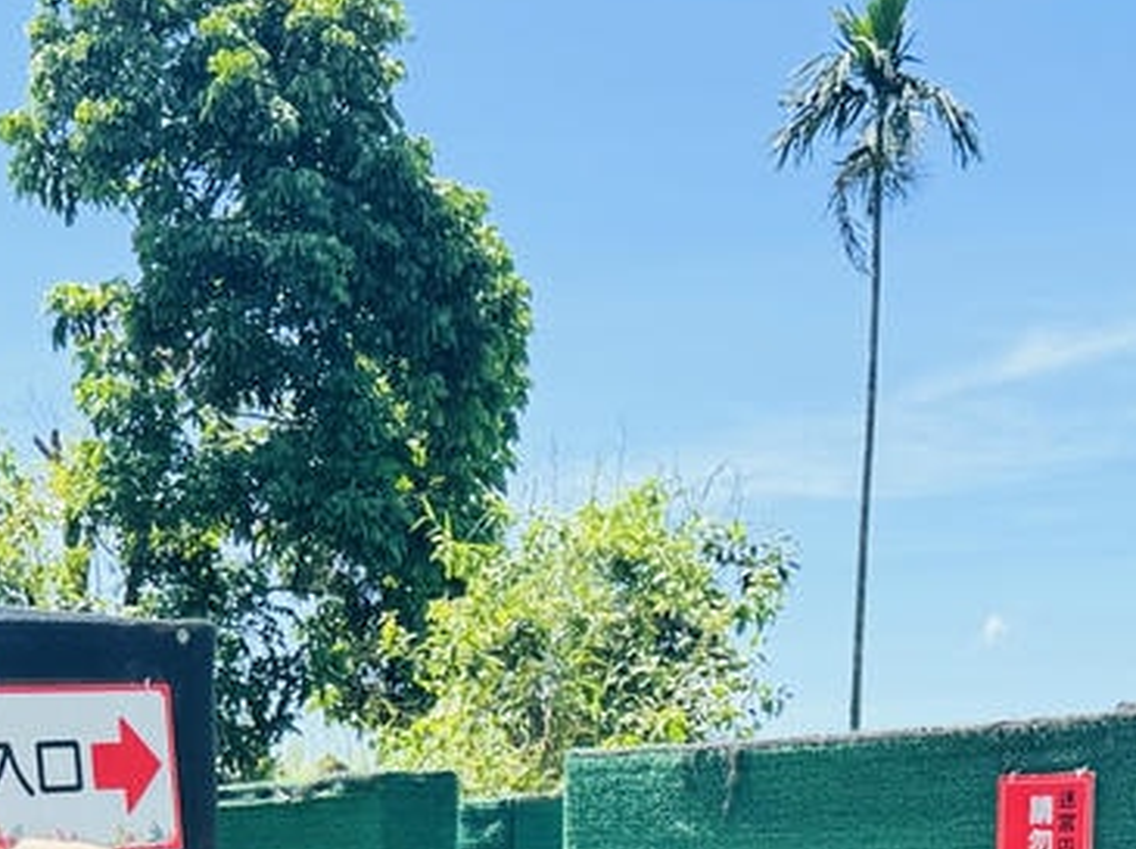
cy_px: 1154
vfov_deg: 17.3
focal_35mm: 79
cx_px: 380
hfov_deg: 24.6
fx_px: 2590
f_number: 1.78
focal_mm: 6.76
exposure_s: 1/1488
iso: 80
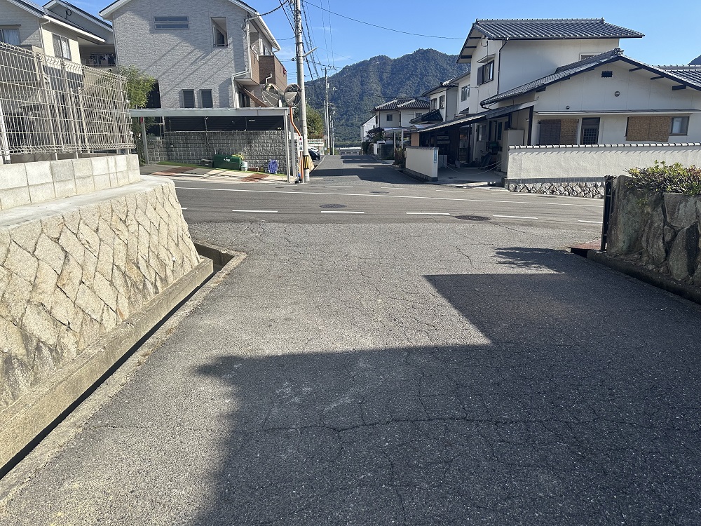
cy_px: 263
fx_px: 486
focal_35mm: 24
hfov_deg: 71.6
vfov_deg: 56.8
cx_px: 350
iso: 80
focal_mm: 6.86
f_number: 1.78
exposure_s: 1/3597
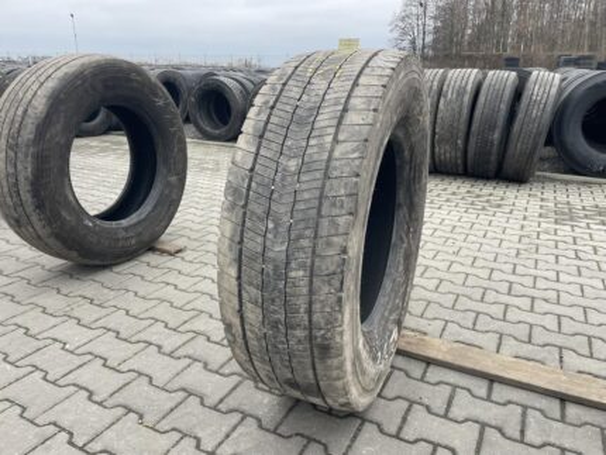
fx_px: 455
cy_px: 228
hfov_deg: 67.3
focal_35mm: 26
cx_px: 303
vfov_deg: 53.1
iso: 125
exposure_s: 1/117
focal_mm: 4.2
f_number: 1.6
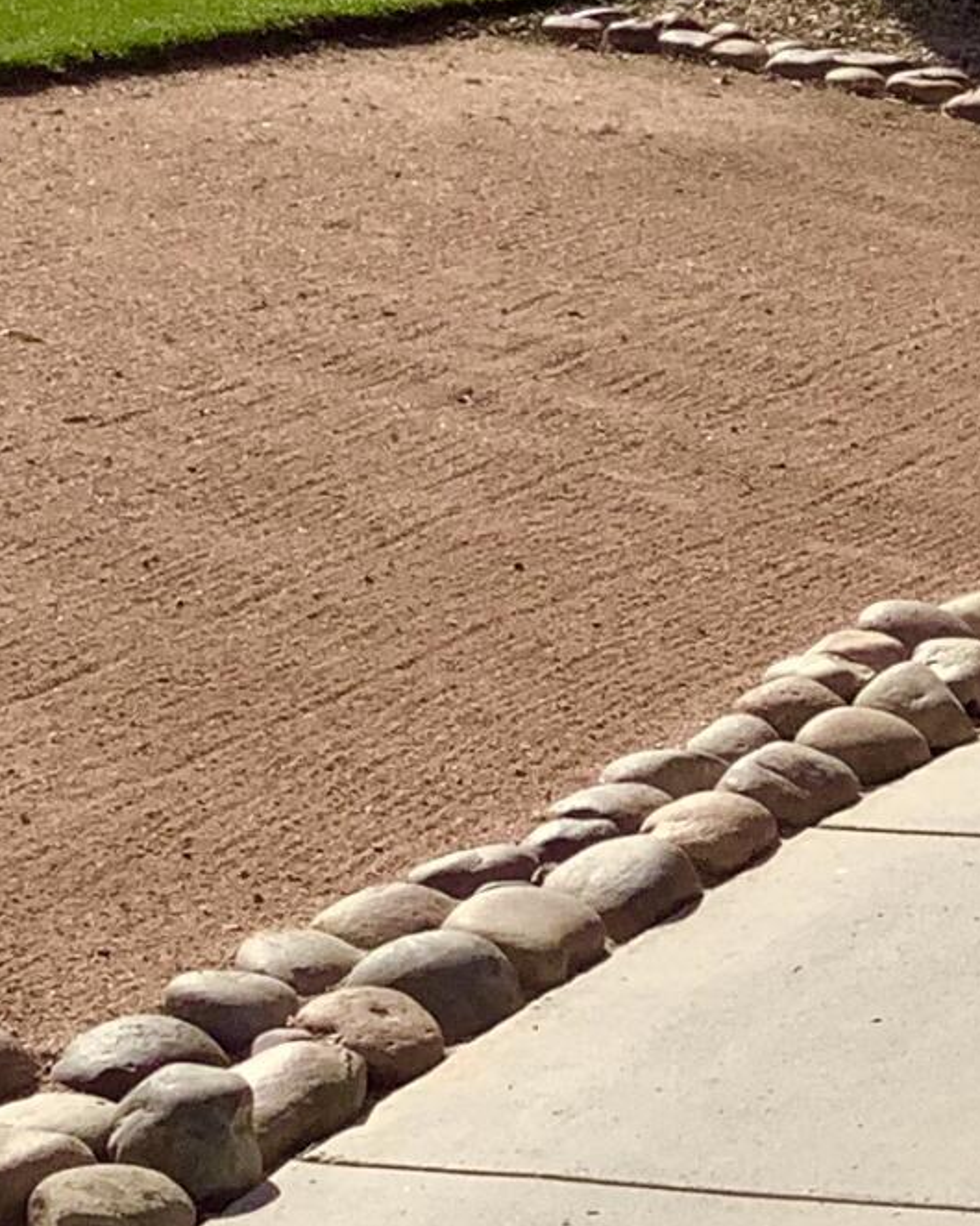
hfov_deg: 10.6
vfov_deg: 13.7
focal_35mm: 137
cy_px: -198
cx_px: 1692
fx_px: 4969
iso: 25
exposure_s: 1/2146
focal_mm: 3.3
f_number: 2.4
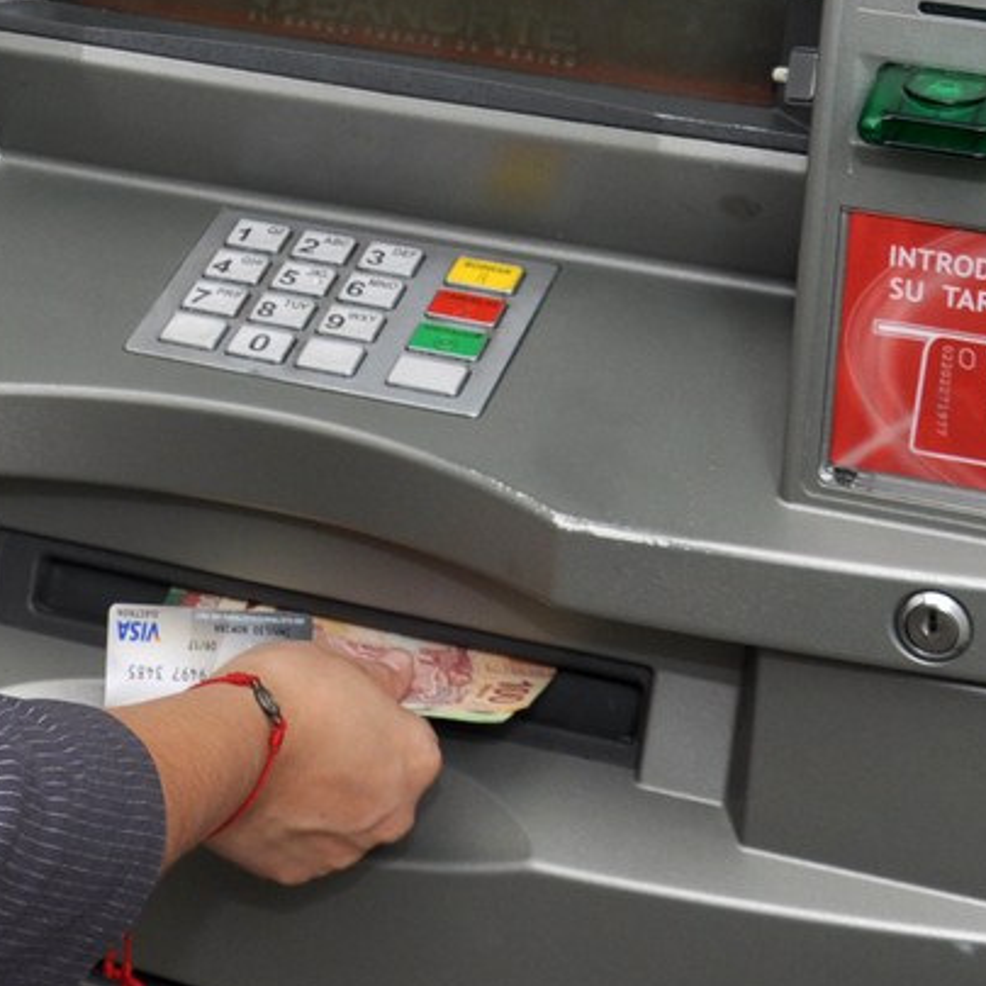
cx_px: 44
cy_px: -220
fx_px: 3406
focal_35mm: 106
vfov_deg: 15.8
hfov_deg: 16.2
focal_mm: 21
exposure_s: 1/160
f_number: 10
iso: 200
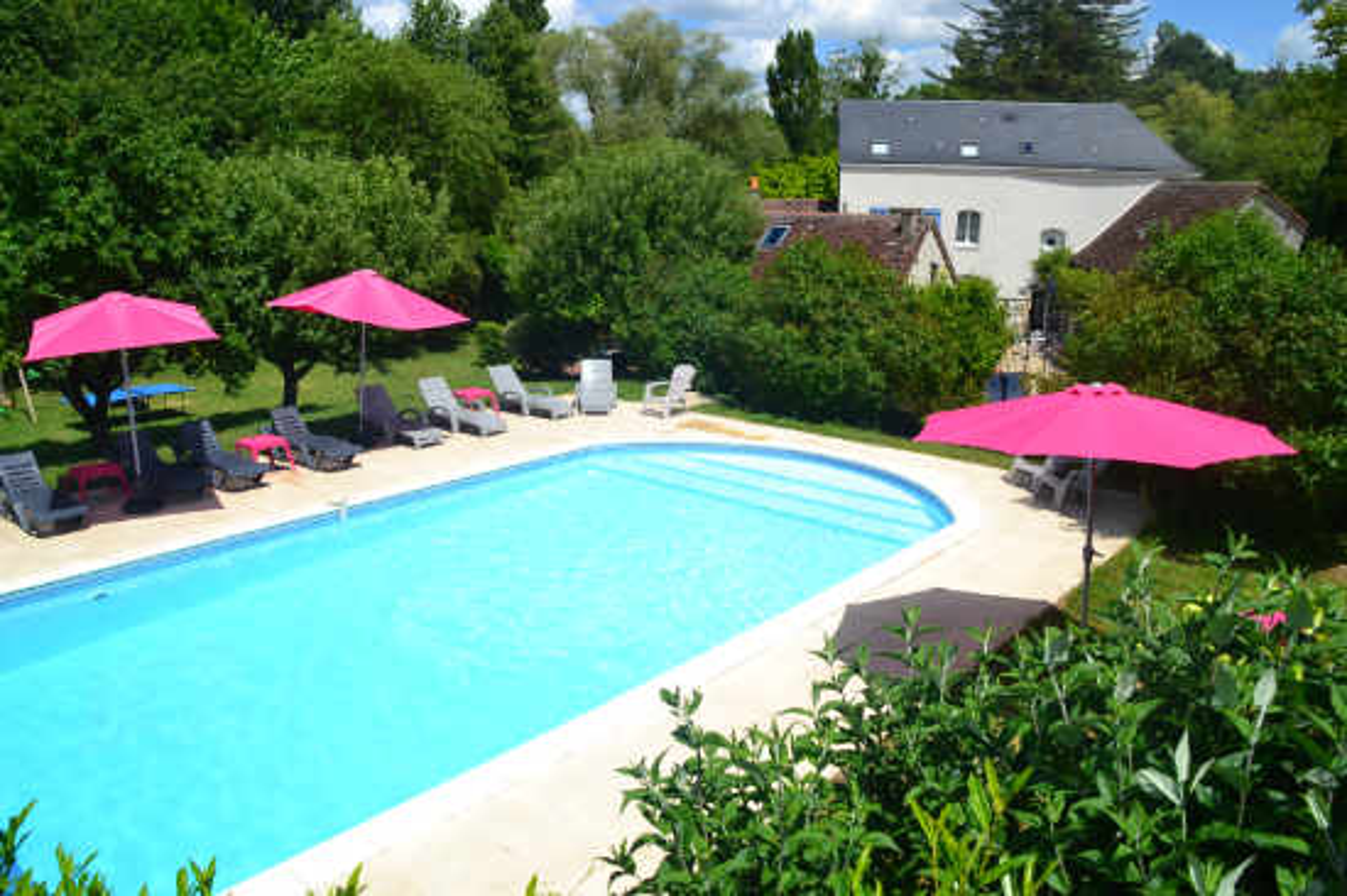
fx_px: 1010
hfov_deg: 67.4
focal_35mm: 27
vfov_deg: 47.9
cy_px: 448
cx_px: 674
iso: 100
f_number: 10
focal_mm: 18
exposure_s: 1/250
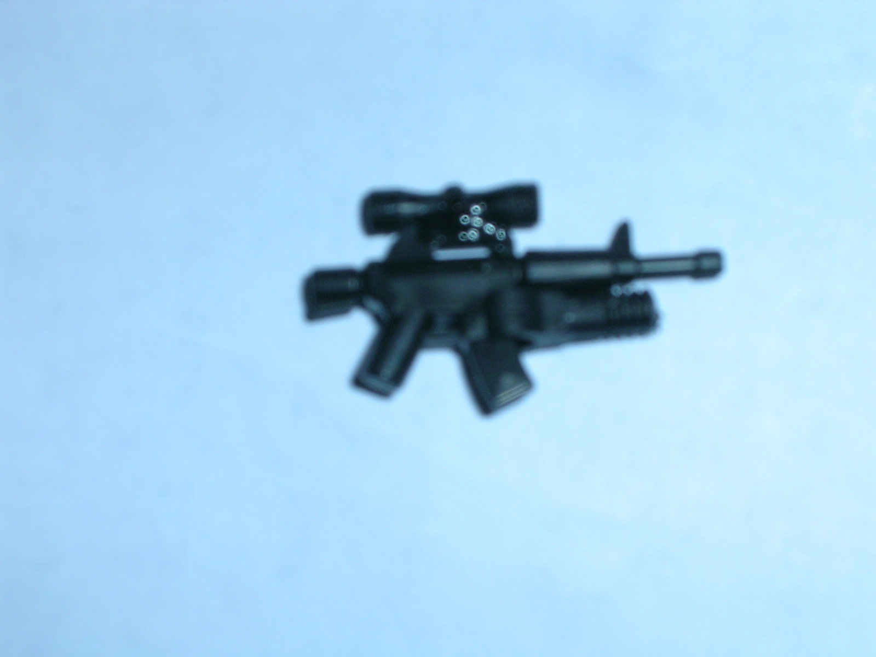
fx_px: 1949
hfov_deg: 25.3
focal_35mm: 77
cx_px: 438
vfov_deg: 19.1
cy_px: 328
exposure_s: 1/60.1
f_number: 6.7
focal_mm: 11.7
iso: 50
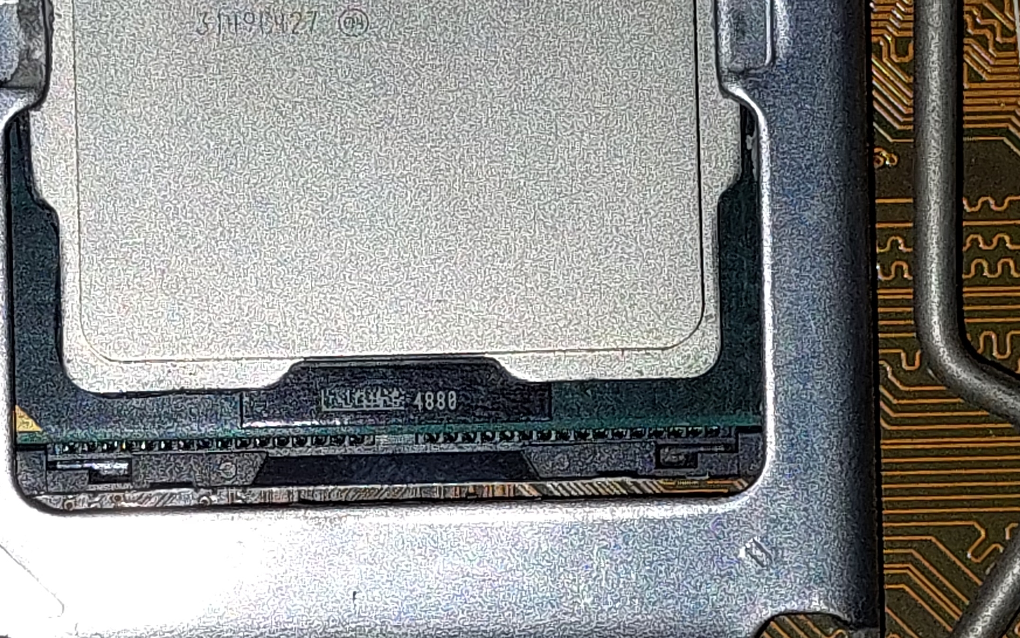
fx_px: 1585
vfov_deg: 22.7
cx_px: 581
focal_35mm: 57
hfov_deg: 35.6
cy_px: 406
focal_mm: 5.23
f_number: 1.8
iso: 40
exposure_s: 1/351
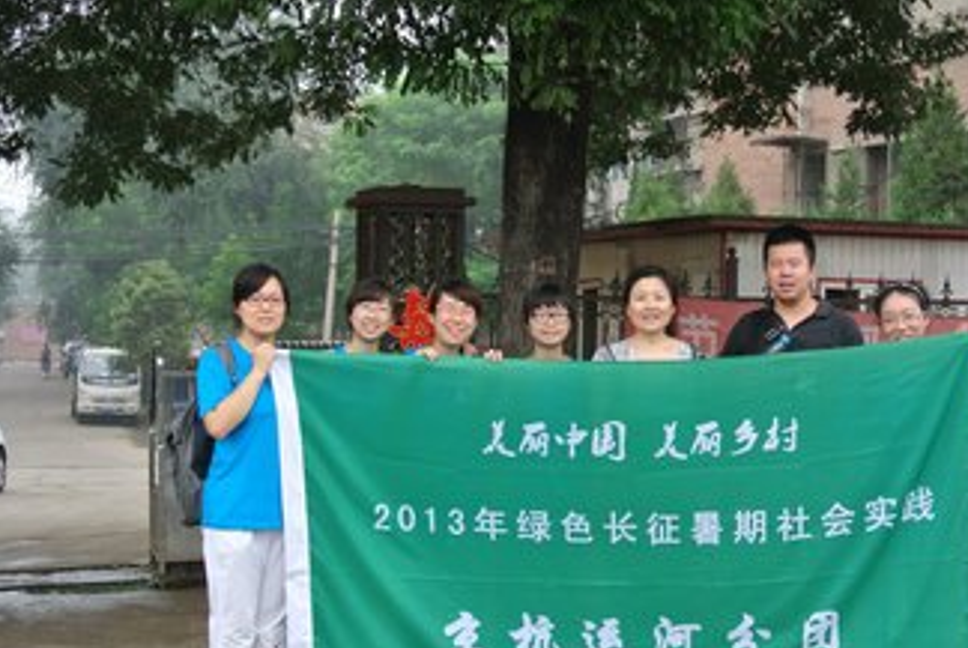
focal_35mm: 58
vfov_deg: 23.4
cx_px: 544
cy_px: 391
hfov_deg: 34.4
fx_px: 1562
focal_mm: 17.5
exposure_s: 1/80
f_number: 4.5
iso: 100
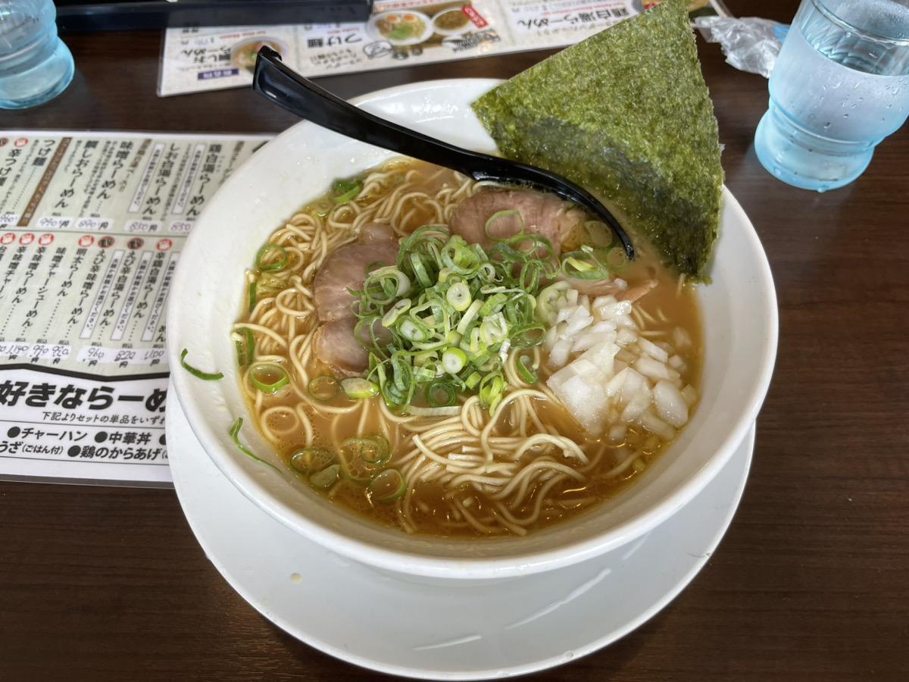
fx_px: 683
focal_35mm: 26
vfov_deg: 53.1
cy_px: 341
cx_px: 454
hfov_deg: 67.3
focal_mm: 4.2
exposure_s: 1/120
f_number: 1.6
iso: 64
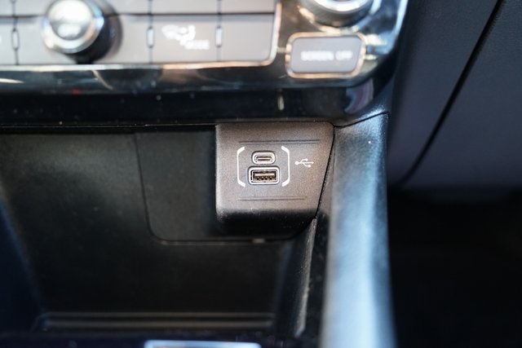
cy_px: 174
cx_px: 261
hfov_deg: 55.8
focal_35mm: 34
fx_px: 493
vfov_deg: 38.9
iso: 1600
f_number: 3.2
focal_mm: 34
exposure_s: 1/60
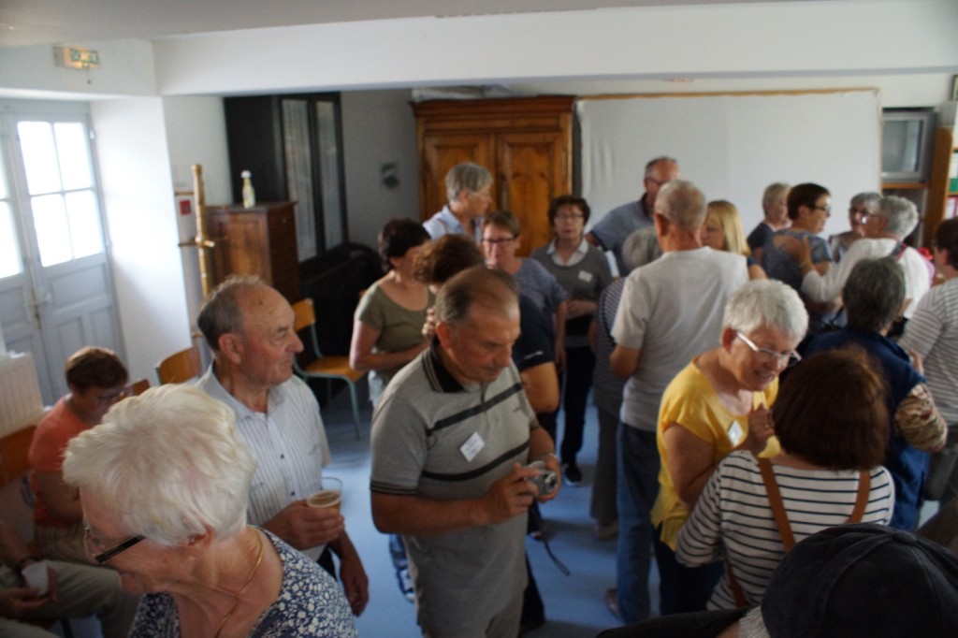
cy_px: 319
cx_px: 479
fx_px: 798
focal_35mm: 30
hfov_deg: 61.9
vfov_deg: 43.6
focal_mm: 20
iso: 1600
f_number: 4
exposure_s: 1/100
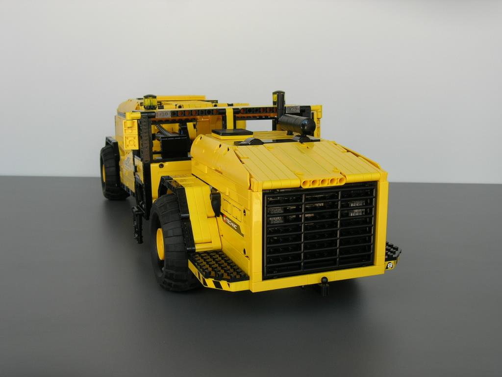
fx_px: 595
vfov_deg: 35.1
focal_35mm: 41
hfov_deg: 45.8
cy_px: 188
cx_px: 251
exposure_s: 1/99.6
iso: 64
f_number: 4.9
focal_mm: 8.5
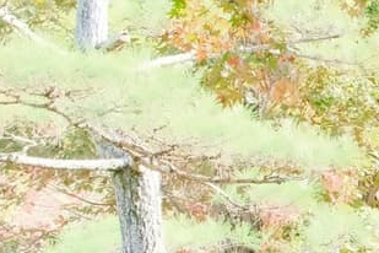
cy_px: 68
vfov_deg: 11.3
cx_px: 770
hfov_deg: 14.1
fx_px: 1274
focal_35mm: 121
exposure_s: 1/160
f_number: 5
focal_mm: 17
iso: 1600
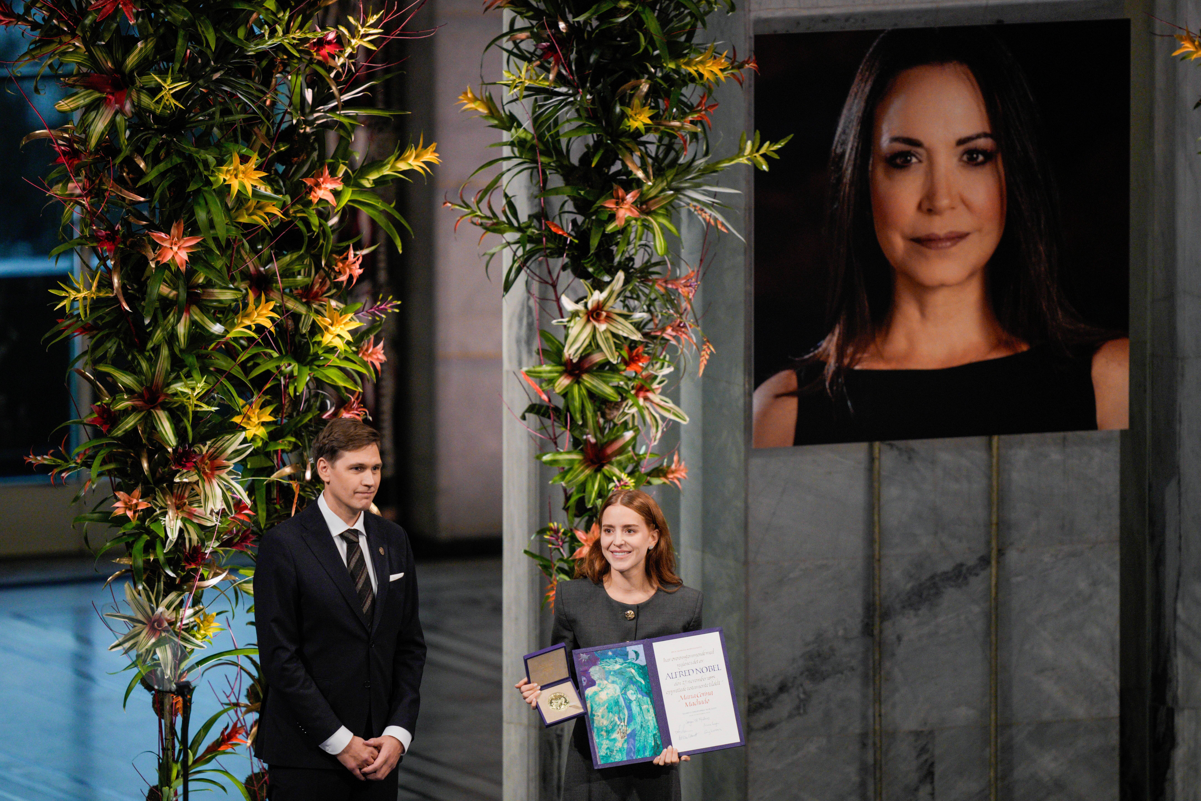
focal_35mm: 400
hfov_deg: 5.2
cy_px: 400
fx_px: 13343
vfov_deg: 3.4
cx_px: 600
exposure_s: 1/400
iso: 3200
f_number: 2.8
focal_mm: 400
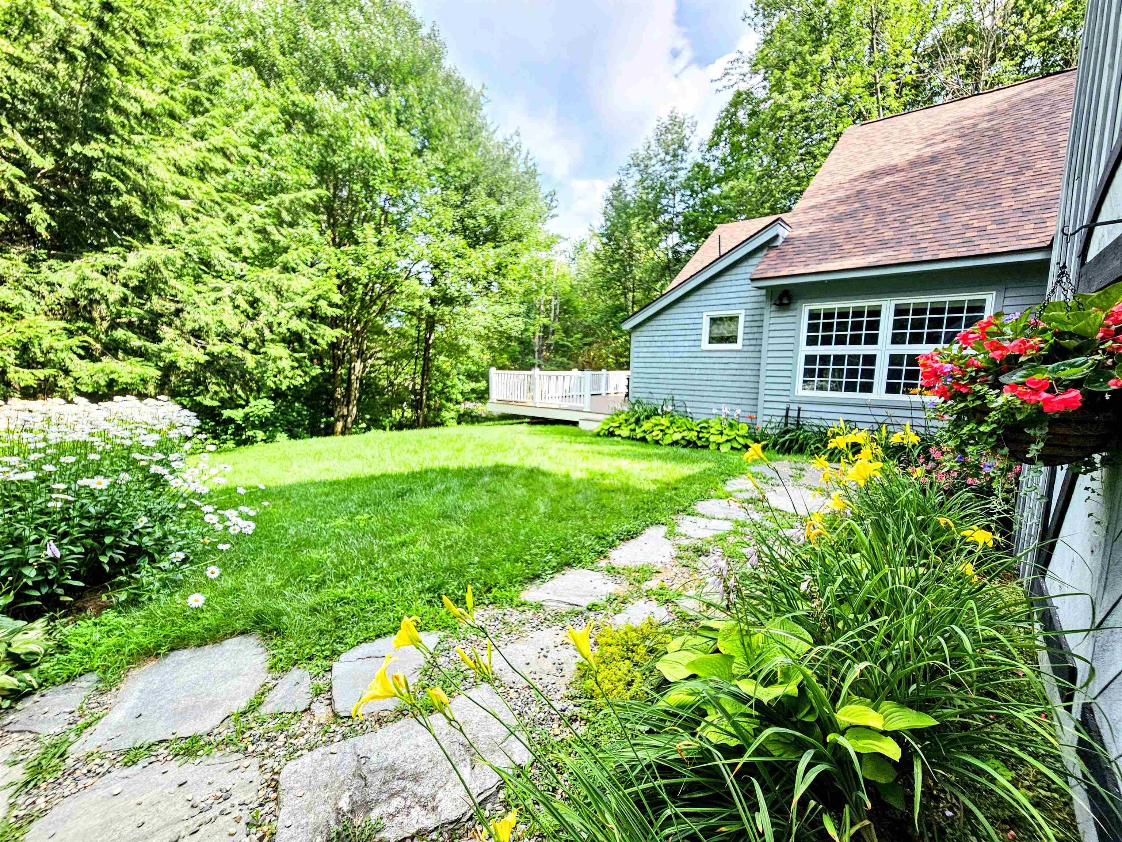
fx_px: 421
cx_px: 561
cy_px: 421
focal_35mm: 13
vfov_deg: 89.9
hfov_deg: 106.2
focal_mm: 2.2
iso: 50
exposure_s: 1/389
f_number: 2.2
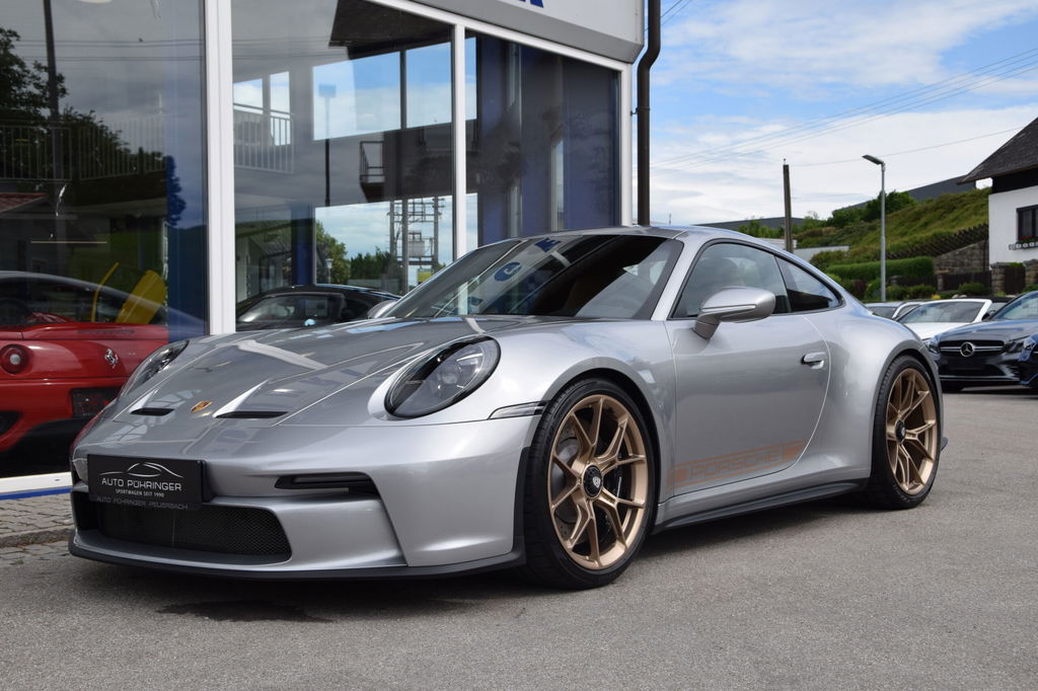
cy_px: 346
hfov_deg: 41.1
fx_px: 1383
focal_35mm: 48
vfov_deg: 28.1
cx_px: 519
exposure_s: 1/400
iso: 200
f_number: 10
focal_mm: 32
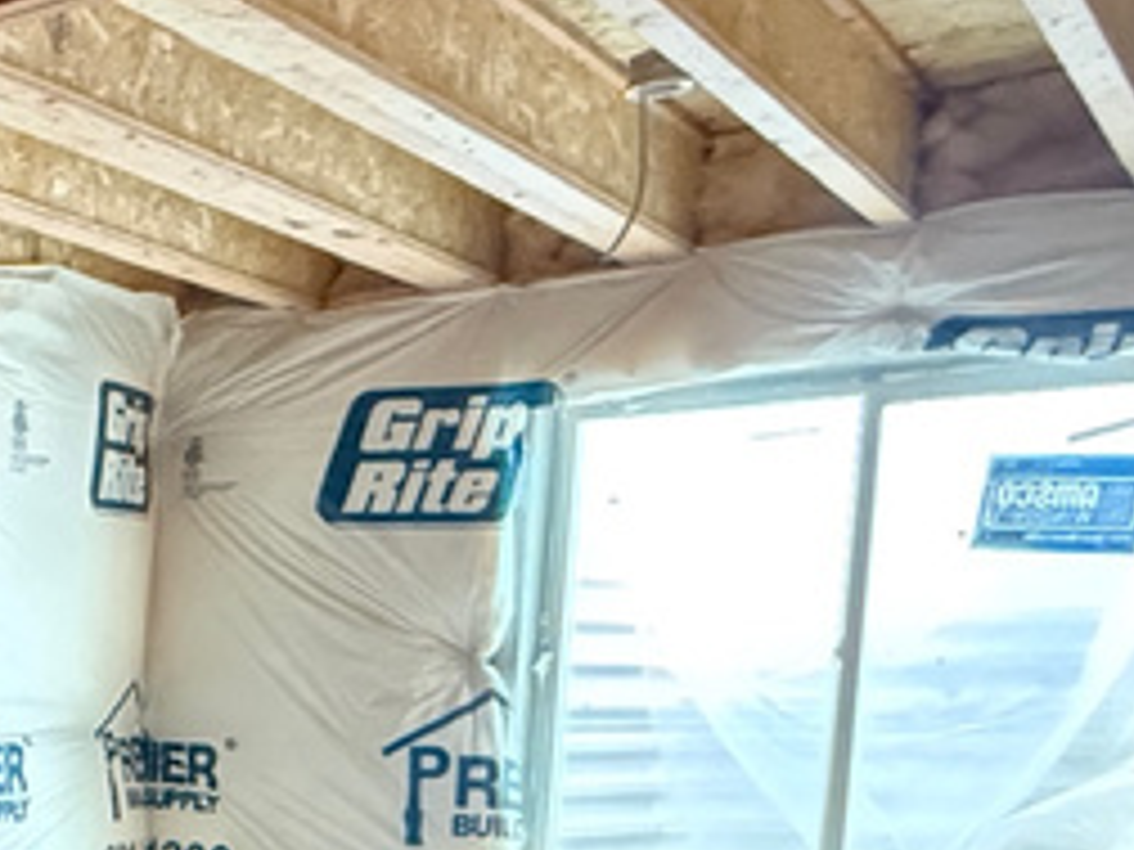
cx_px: -626
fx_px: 1867
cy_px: 895
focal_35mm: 57
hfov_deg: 24.8
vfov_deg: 24.2
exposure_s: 1/26
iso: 3200
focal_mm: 2.22
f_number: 2.2
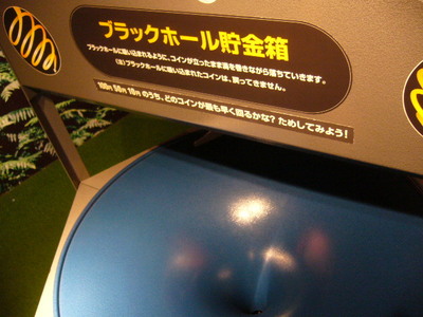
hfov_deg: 52.6
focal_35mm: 35
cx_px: 212
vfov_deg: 40.7
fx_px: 428
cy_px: 158
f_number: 2.8
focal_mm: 5.8
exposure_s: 1/8
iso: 200
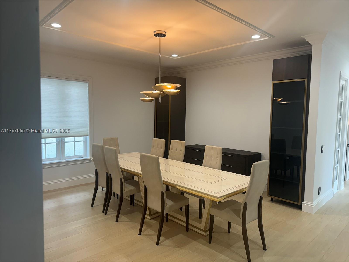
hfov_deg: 71.6
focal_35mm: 24
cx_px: 174
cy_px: 131
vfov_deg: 56.8
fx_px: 242
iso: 100
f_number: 1.78
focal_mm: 6.76
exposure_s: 1/120
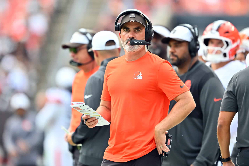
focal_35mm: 840
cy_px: 83
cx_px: 124
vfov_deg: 1.6
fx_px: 5808
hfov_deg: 2.5
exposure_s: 1/2000
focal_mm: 560
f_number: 4
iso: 1000
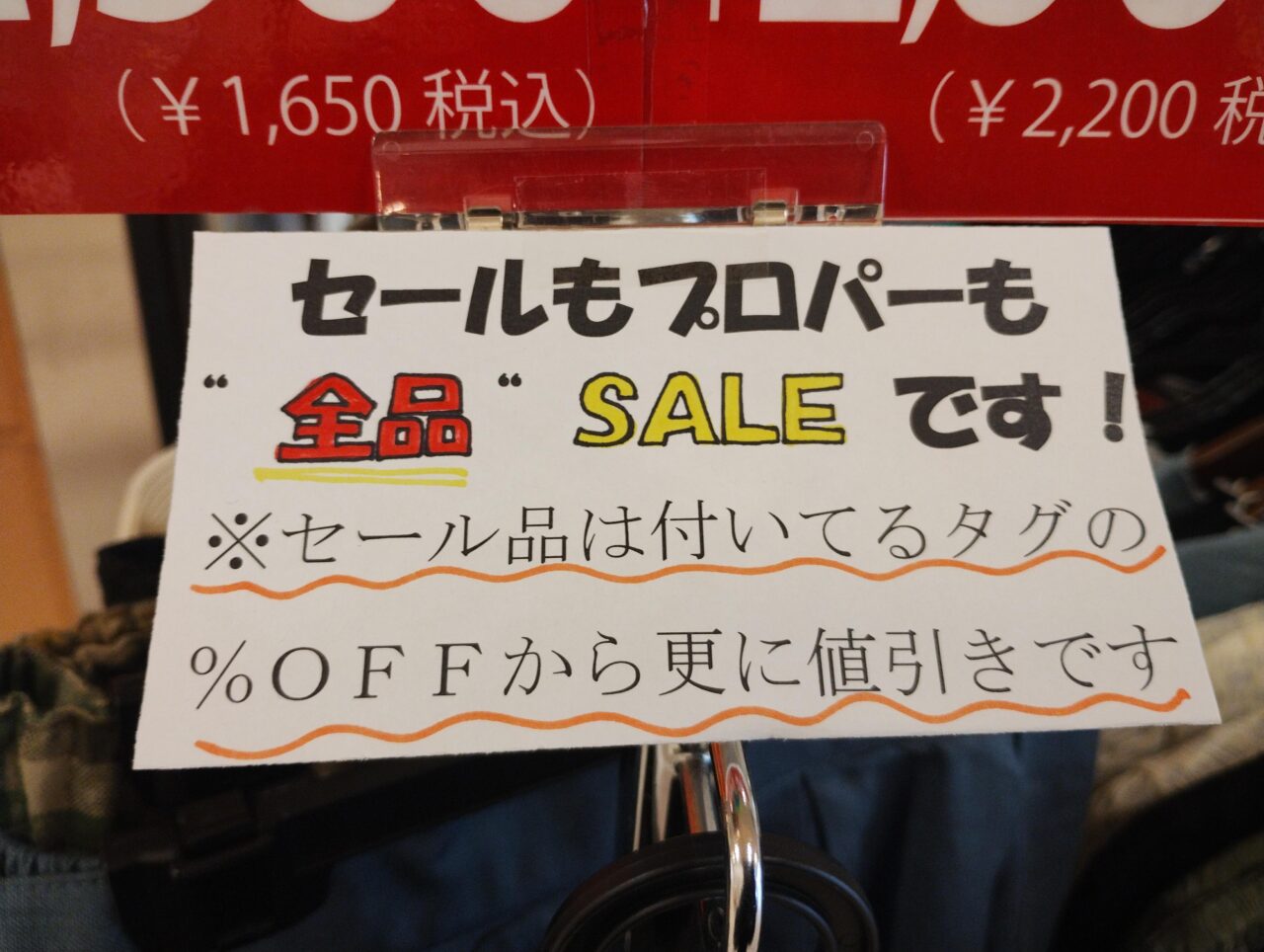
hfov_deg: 63.4
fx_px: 1024
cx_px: 632
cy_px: 476
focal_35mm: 28
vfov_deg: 49.9
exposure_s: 1/60
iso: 800
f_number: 1.8
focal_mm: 4.27
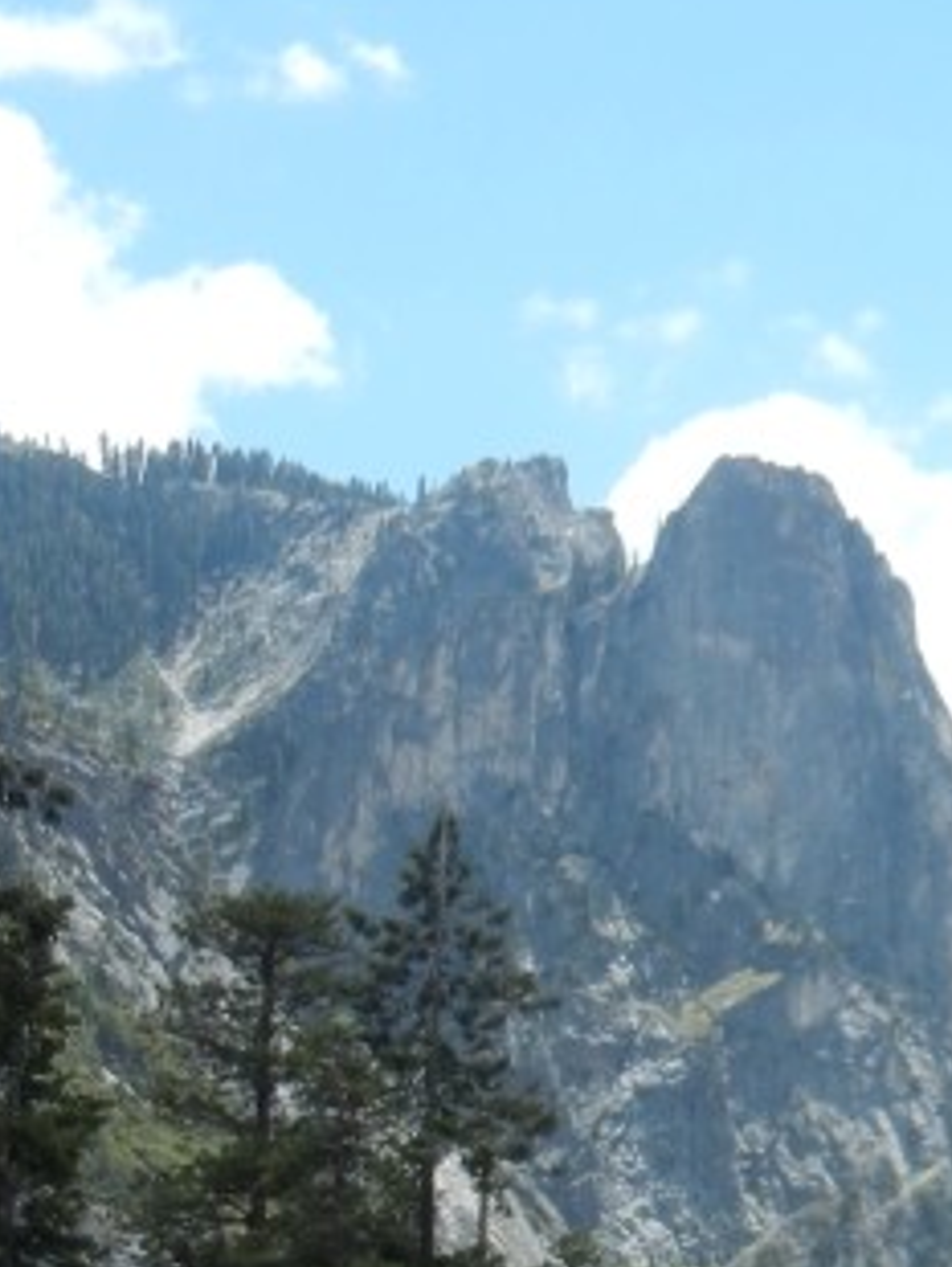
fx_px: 3625
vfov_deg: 19.3
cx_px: 801
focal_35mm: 99
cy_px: 1247
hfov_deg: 14.8
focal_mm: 5.4
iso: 160
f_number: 3.5
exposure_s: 1/910
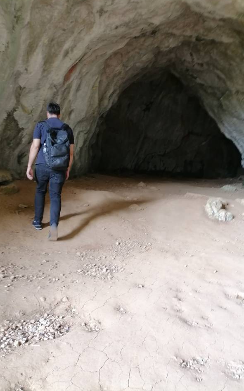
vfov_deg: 66.5
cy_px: 193
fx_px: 298
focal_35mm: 28
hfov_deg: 44.5
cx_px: 136
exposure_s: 1/33.3
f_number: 1.8
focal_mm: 5.4
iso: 125
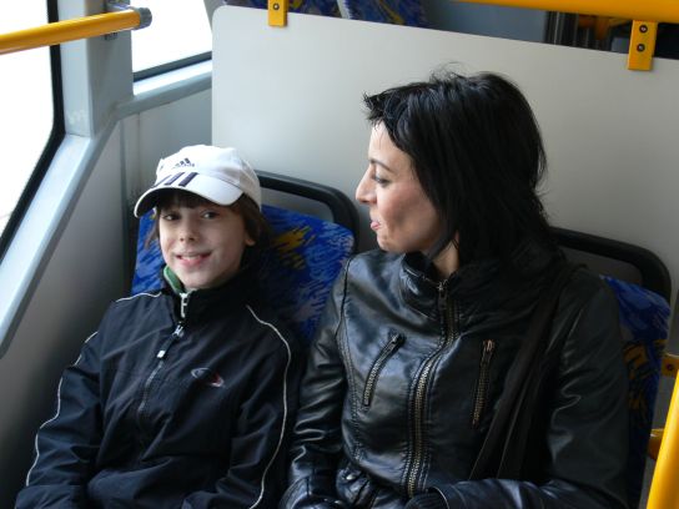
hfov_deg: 37.5
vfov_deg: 28.6
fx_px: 1000
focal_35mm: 51
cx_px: 340
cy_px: 254
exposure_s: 1/50
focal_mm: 10.7
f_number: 3.2
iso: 100
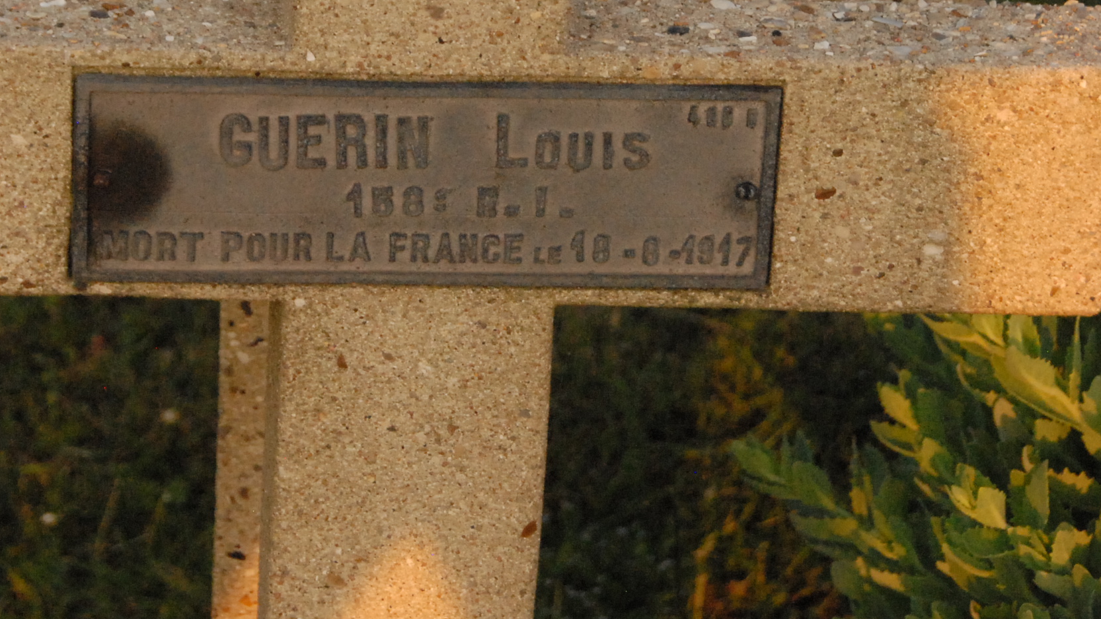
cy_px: 66
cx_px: 529
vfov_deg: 6.8
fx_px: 5194
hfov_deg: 12.1
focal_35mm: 178
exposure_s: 1/1250
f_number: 7.1
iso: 1600
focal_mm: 65
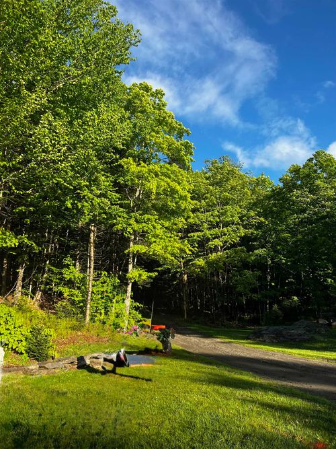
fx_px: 337
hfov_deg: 53.0
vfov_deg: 67.3
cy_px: 224
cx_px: 168
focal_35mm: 26
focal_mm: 5.7
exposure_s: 1/1575
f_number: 1.5
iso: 50
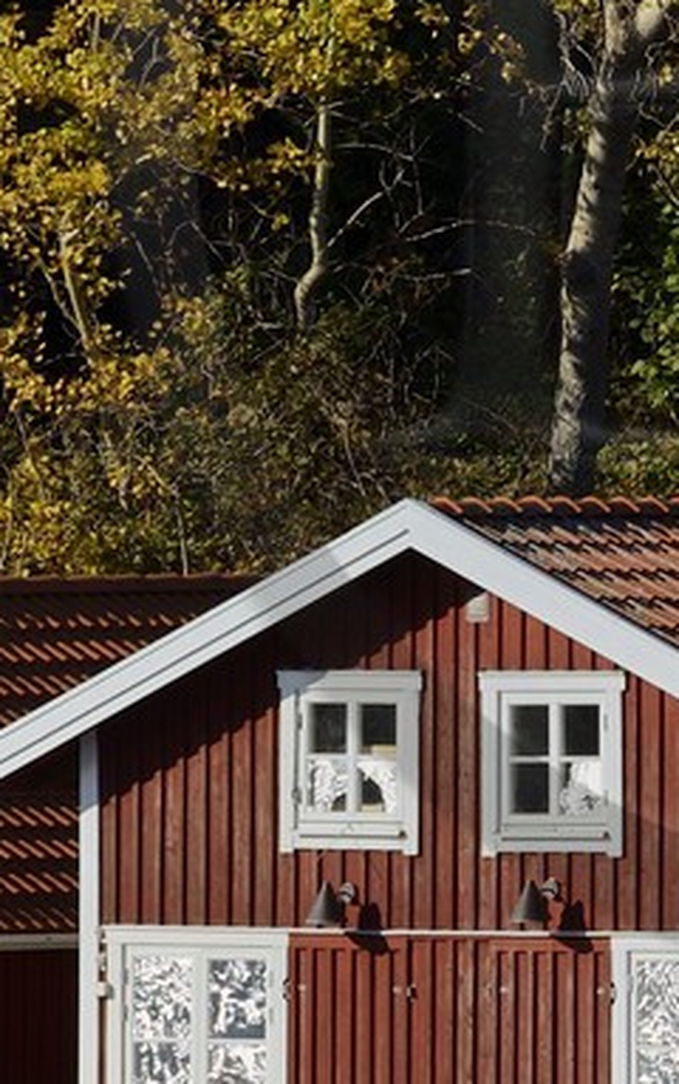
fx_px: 22608
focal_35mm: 765
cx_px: 973
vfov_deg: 2.7
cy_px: 110
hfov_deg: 1.7
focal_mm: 180
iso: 200
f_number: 11
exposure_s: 1/320
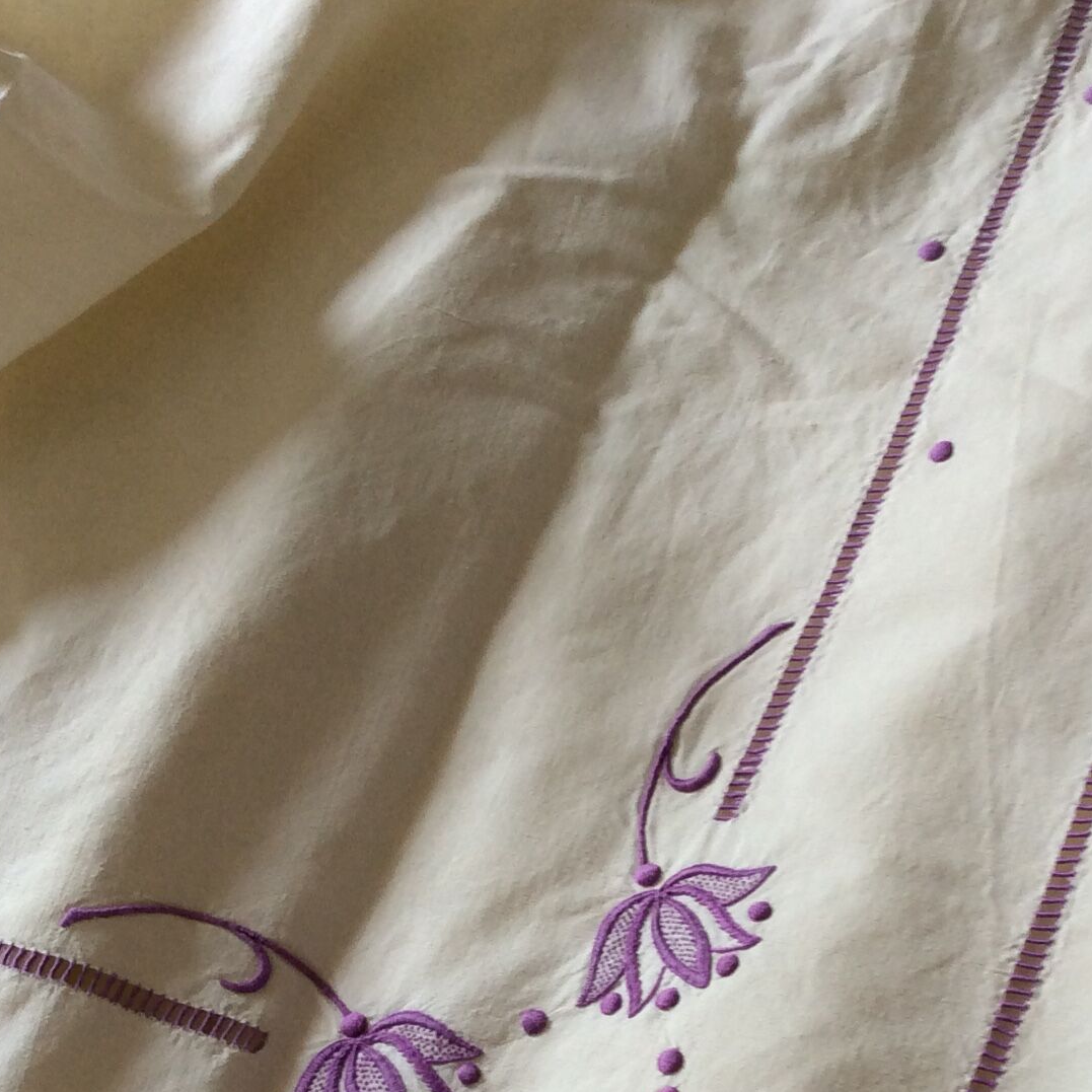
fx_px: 2427
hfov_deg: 25.3
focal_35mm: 68
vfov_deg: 24.6
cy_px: 989
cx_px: 617
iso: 50
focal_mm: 3.3
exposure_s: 1/50
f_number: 2.4
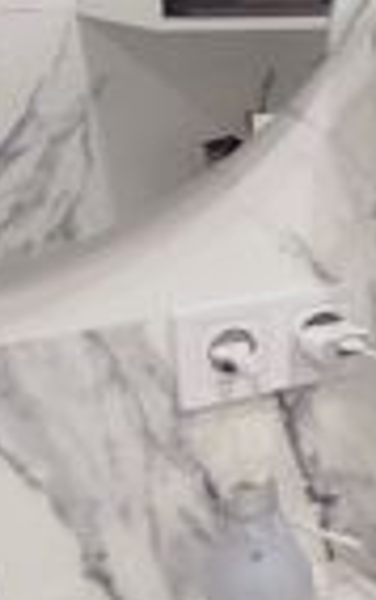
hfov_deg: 11.2
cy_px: 192
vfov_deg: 24.5
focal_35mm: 84
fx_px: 1374
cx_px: 1058
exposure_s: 1/60
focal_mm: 1.65
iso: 312
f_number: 2.2
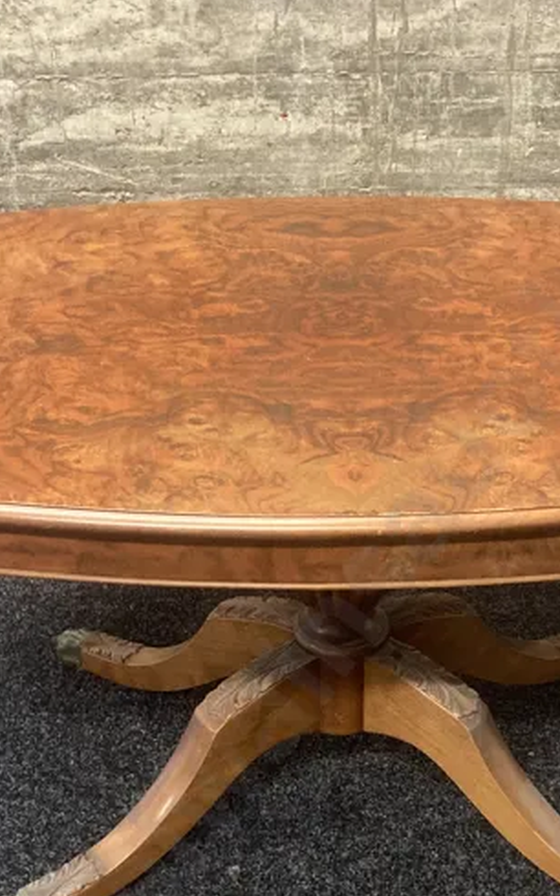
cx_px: 364
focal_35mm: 62
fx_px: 1515
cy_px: 596
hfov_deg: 20.9
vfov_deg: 32.7
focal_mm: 3.99
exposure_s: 1/50
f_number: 1.8
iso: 320
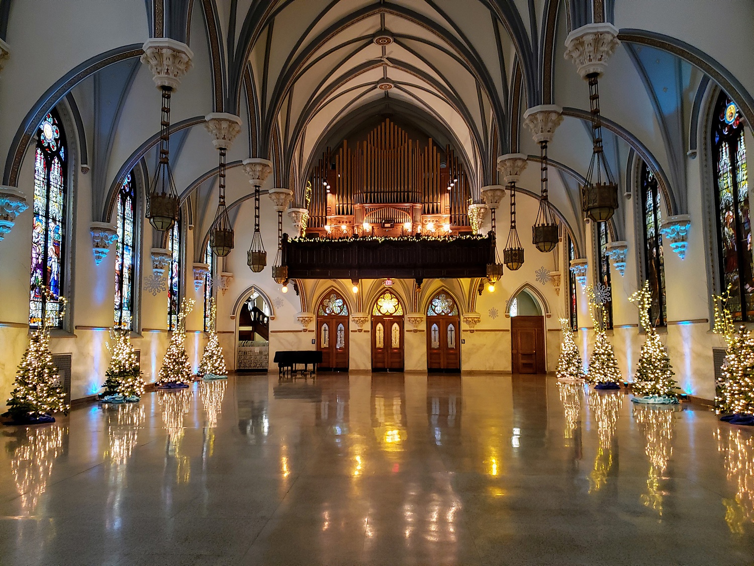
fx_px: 566
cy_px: 283
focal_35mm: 26
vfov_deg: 53.1
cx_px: 377
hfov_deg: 67.3
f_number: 1.5
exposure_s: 1/13
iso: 250
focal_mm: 4.3
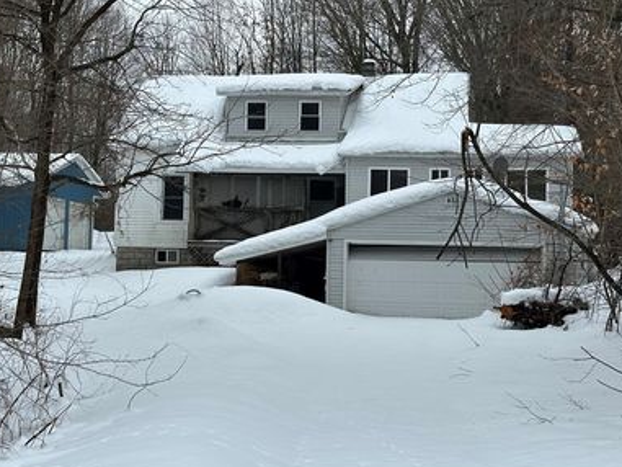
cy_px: 195
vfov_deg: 23.3
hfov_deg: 30.7
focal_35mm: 63
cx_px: 256
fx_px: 1132
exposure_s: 1/2732
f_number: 1.78
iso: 64
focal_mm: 6.86
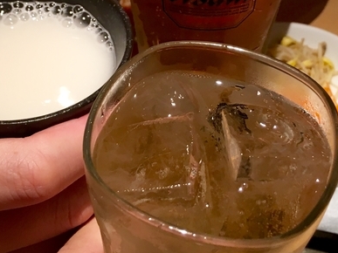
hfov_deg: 32.1
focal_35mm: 60
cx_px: 139
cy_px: 59
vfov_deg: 24.1
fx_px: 586
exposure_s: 1/30
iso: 64
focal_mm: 4.15
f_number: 2.2
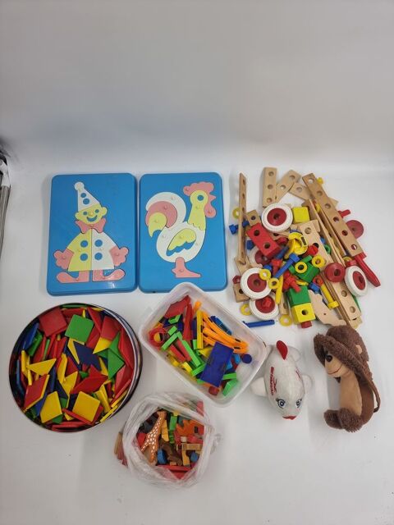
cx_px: 197
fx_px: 364
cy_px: 262
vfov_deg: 71.6
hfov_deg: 56.8
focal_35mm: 24
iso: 50
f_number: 1.8
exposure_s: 1/131
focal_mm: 6.7
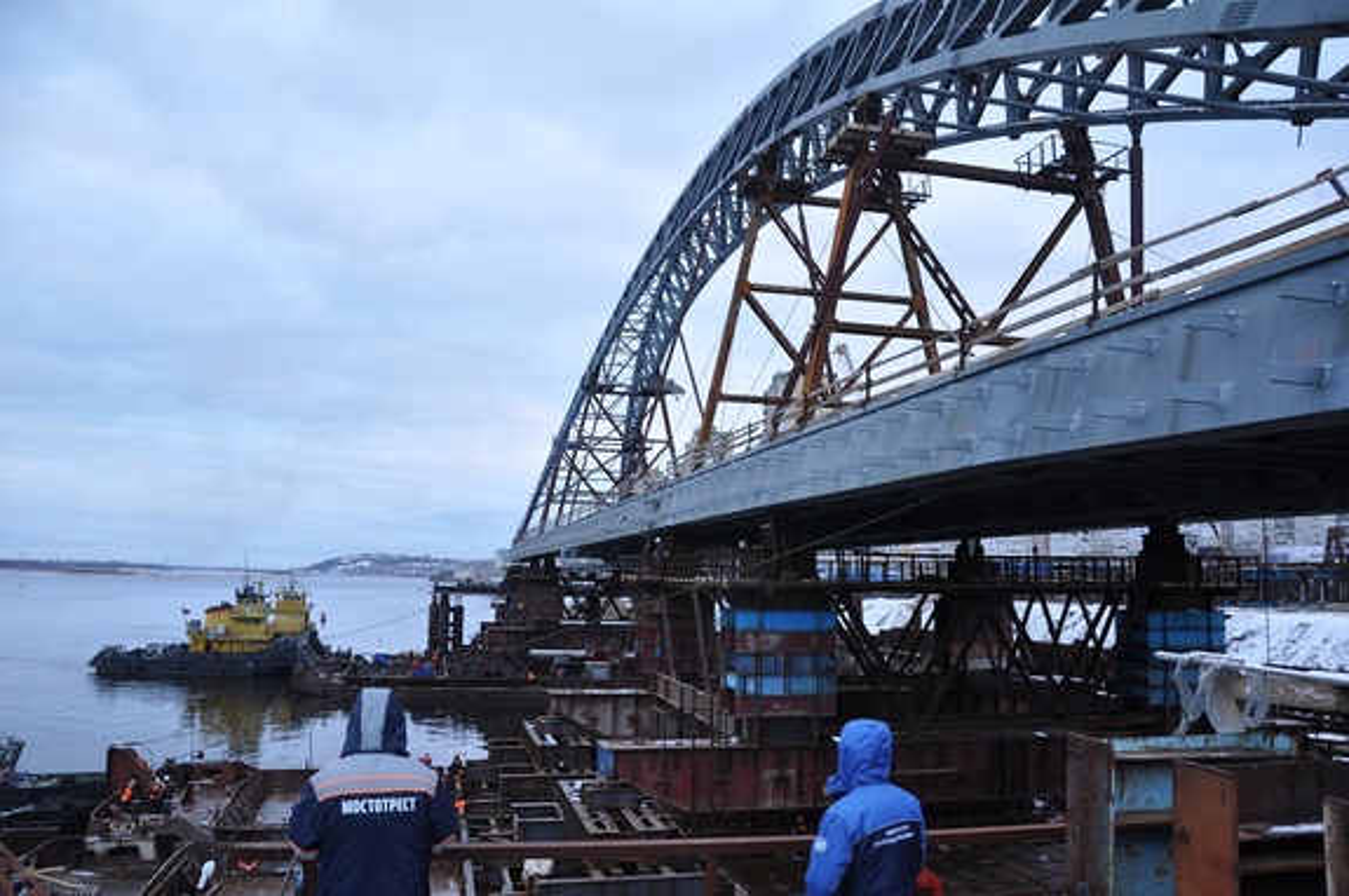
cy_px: 448
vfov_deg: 47.8
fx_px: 1011
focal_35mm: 27
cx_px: 674
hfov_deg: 67.4
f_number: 3.5
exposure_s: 1/30
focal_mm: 18
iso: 200
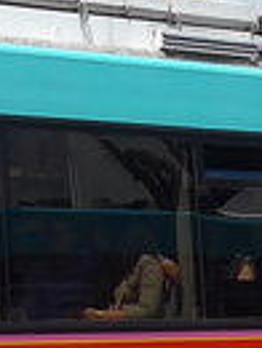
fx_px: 2686
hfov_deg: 5.5
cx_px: -179
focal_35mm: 267
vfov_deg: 7.4
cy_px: 32
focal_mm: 6
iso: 80
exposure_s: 1/1600
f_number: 2.8
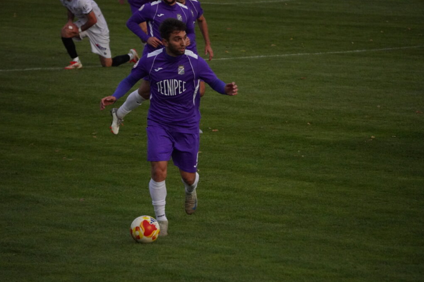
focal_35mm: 318
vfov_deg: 4.3
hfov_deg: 6.5
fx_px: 3743
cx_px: 212
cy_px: 142
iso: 6400
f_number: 6.3
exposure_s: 1/2500
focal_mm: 210
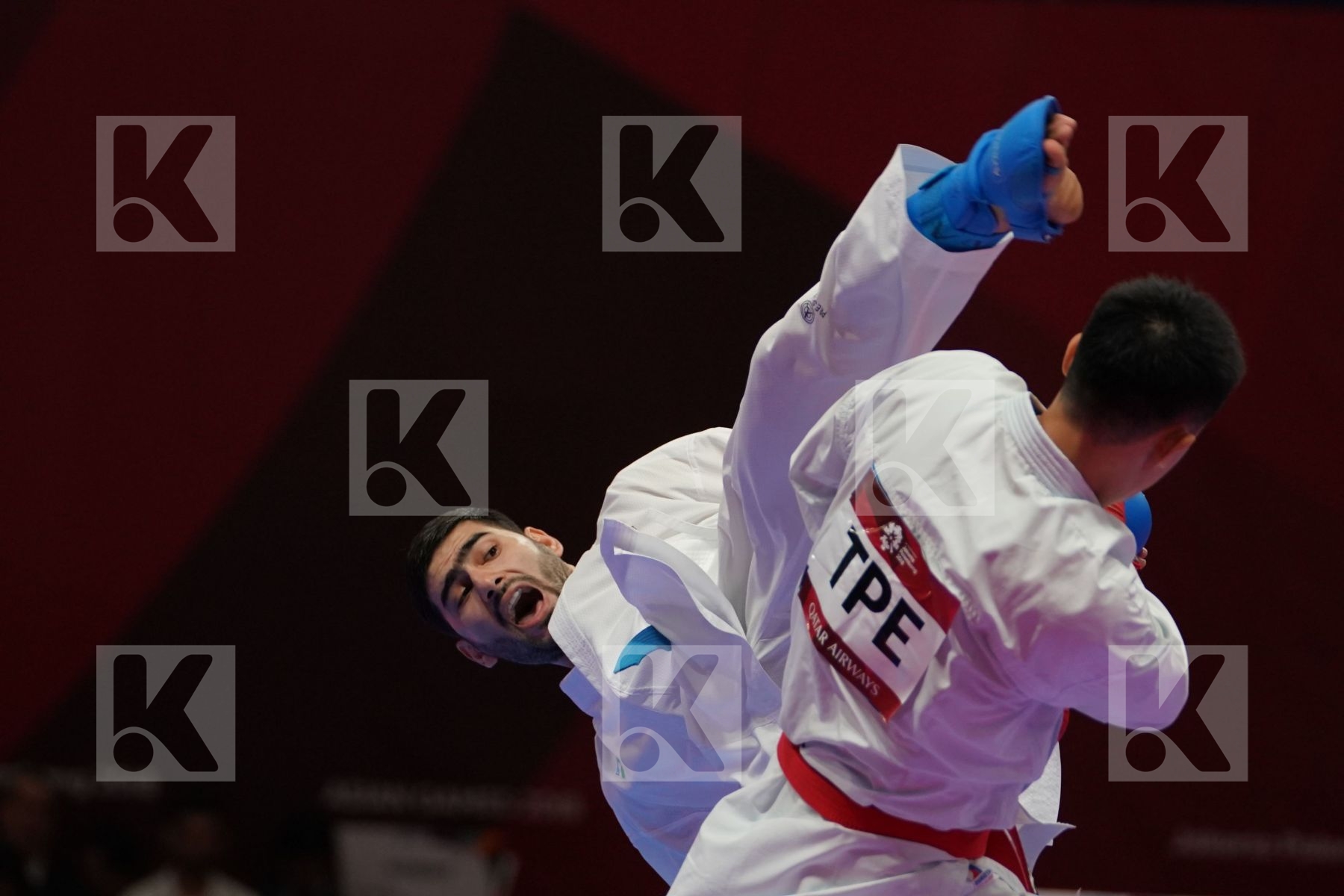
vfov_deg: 4.3
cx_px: 672
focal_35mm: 316
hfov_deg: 6.5
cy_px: 448
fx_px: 11796
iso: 2000
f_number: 4
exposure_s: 1/1000
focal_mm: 211
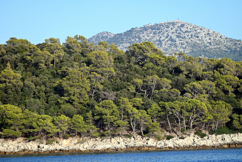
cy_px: 81
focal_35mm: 195
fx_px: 1311
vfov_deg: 7.0
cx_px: 121
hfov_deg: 10.5
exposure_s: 1/1000
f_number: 5.3
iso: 320
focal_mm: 195
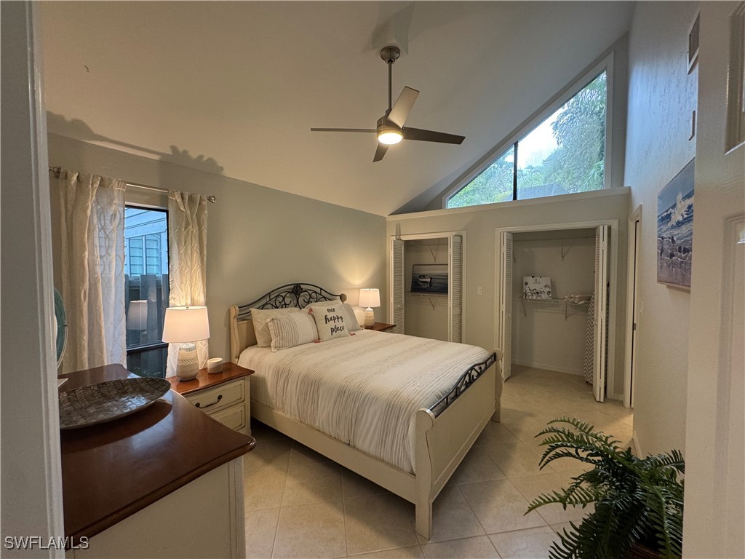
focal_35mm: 14
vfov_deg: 85.7
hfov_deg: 102.1
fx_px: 301
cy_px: 280
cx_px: 372
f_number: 2.2
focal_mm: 2.22
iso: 160
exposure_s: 1/60
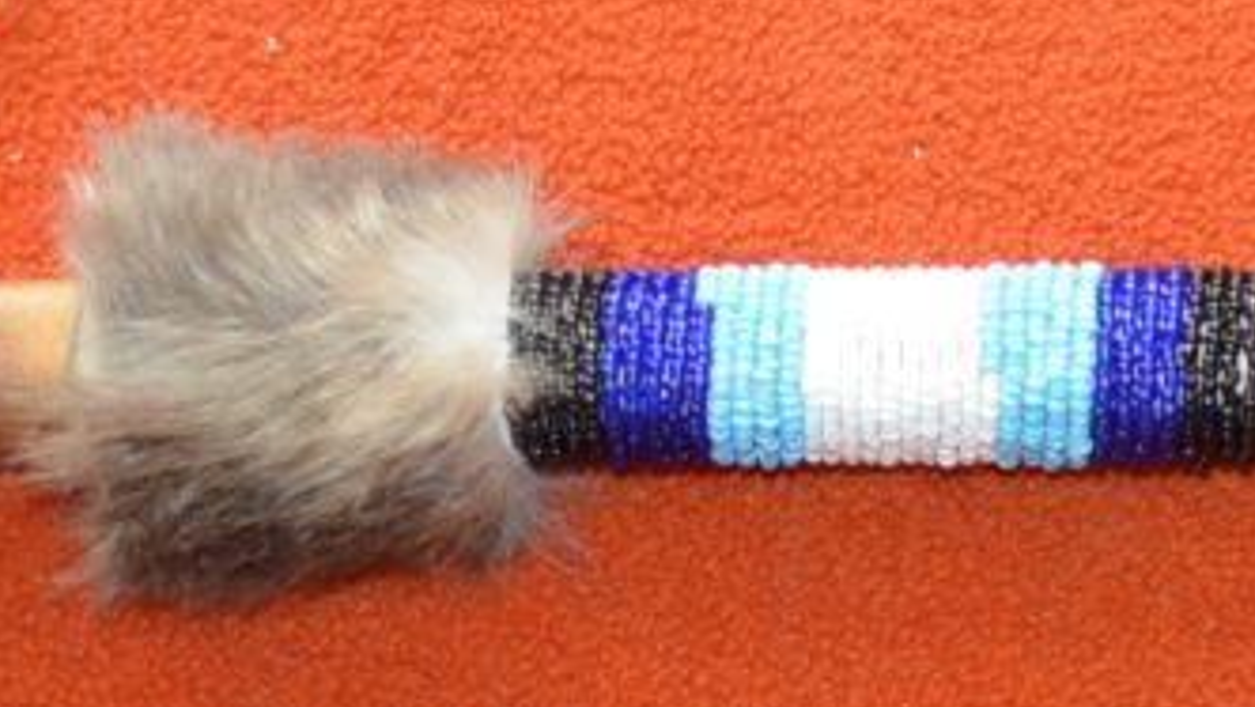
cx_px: 1198
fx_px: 5027
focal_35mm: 151
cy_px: 732
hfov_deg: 14.1
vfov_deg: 8.0
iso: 1600
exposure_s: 1/60
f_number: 4.2
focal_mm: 26
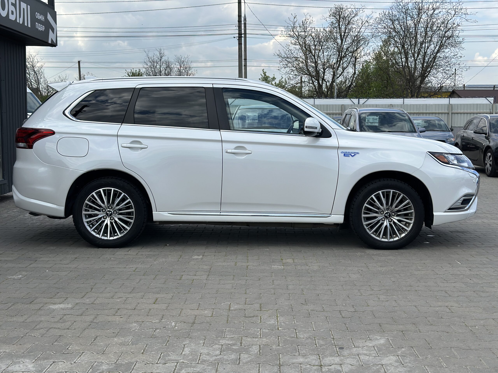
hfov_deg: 39.7
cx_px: 249
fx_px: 691
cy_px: 186
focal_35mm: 48
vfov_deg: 30.3
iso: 100
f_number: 1.78
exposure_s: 1/3472
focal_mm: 6.86
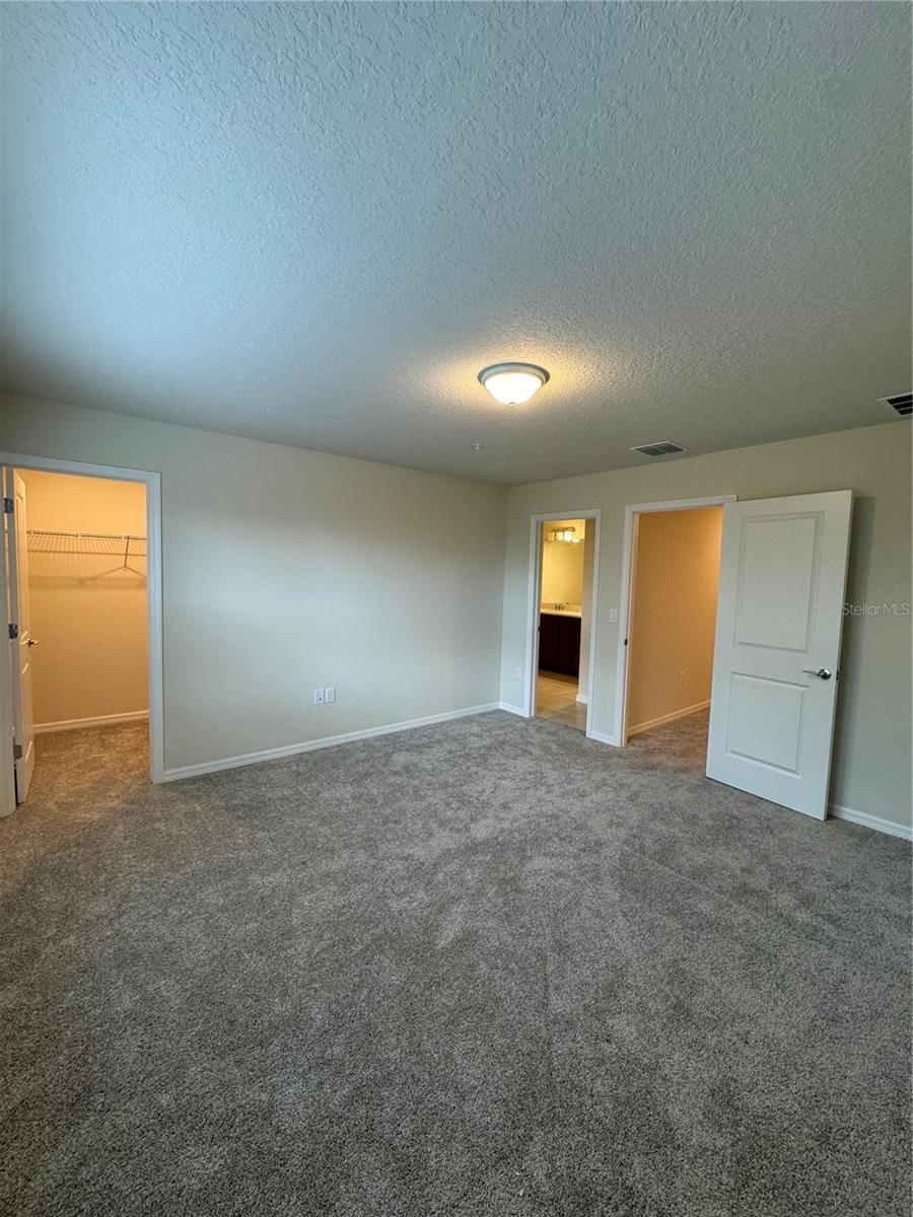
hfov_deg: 85.7
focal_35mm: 14
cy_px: 608
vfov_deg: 102.1
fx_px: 492
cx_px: 456
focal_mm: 2.22
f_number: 2.2
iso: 200
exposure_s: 1/120
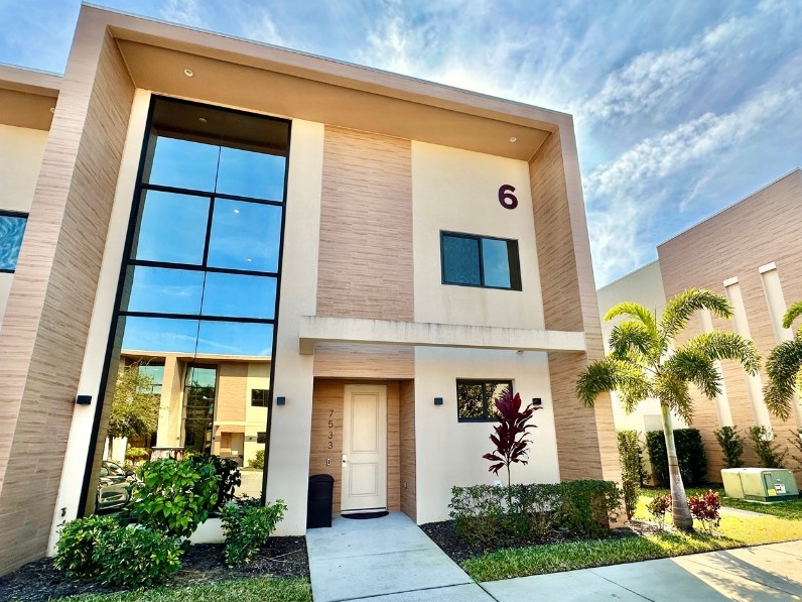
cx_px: 426
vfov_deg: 71.4
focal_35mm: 18
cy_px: 331
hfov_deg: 87.6
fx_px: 417
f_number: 2.2
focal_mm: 2.22
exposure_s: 1/1473
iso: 40
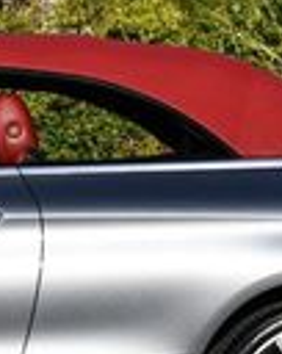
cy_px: 41
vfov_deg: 6.6
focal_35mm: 291
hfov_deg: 5.3
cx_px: -147
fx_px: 3043
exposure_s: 1/320
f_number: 9
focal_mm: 31
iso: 100
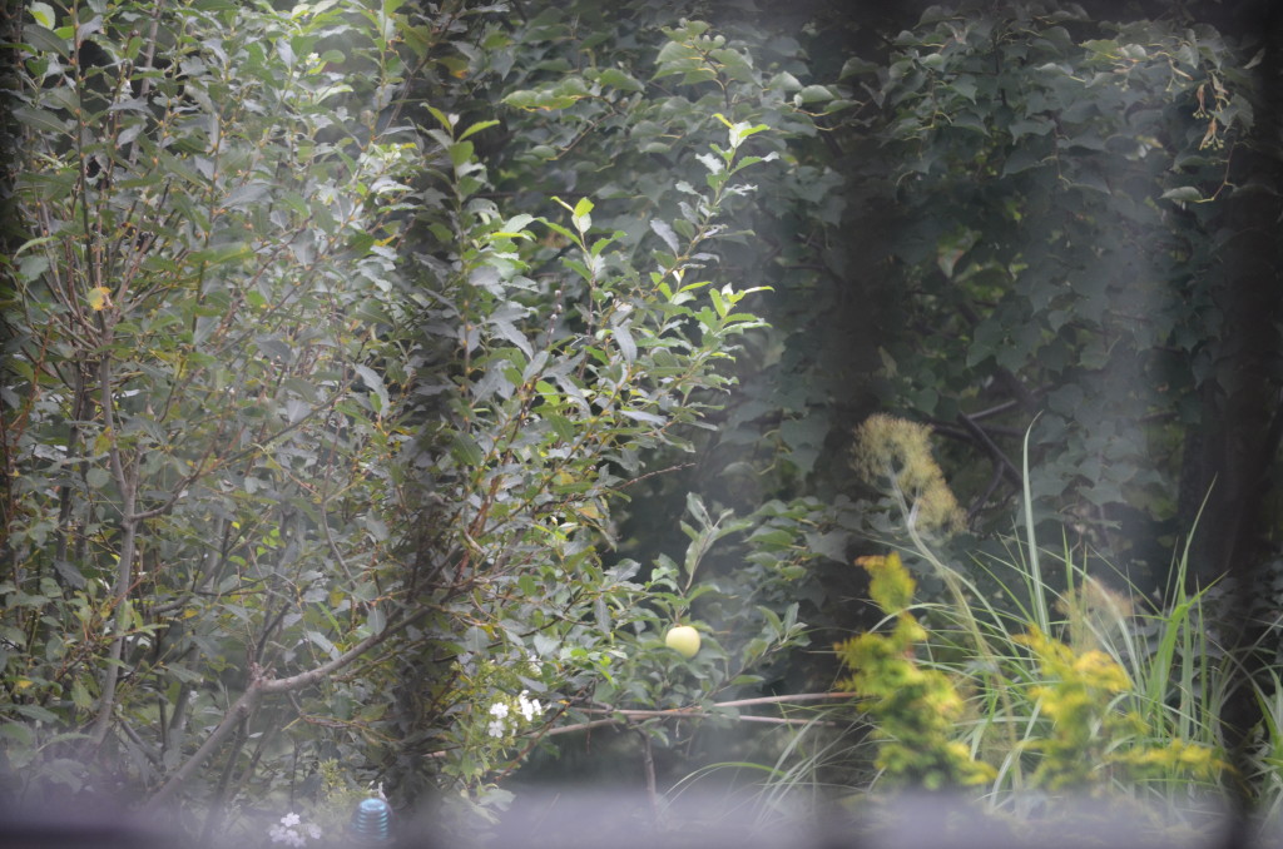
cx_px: 642
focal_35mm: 278
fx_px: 9868
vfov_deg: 4.9
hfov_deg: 7.4
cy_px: 424
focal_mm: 185
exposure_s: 1/250
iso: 640
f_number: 5
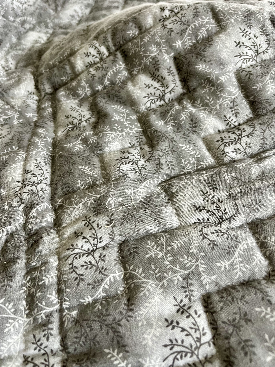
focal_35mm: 26
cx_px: 138
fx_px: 275
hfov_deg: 53.1
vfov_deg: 67.3
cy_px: 184
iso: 125
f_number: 1.6
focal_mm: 5.1
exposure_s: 1/66
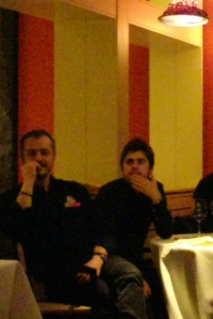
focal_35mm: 130
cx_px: 142
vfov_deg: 15.8
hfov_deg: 10.5
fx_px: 1154
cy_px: 182
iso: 800
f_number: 2.8
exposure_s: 1/15
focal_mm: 6.2
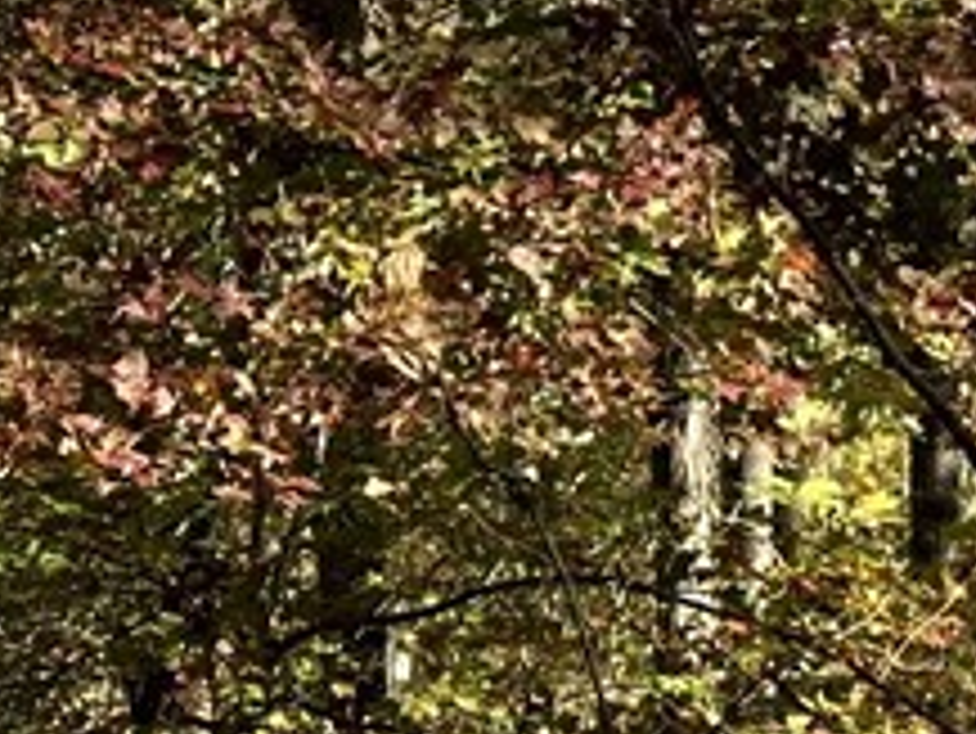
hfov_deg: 8.7
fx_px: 6376
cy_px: -739
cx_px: 769
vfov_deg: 6.4
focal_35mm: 226
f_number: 1.78
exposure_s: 1/779
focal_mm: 6.86
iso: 64
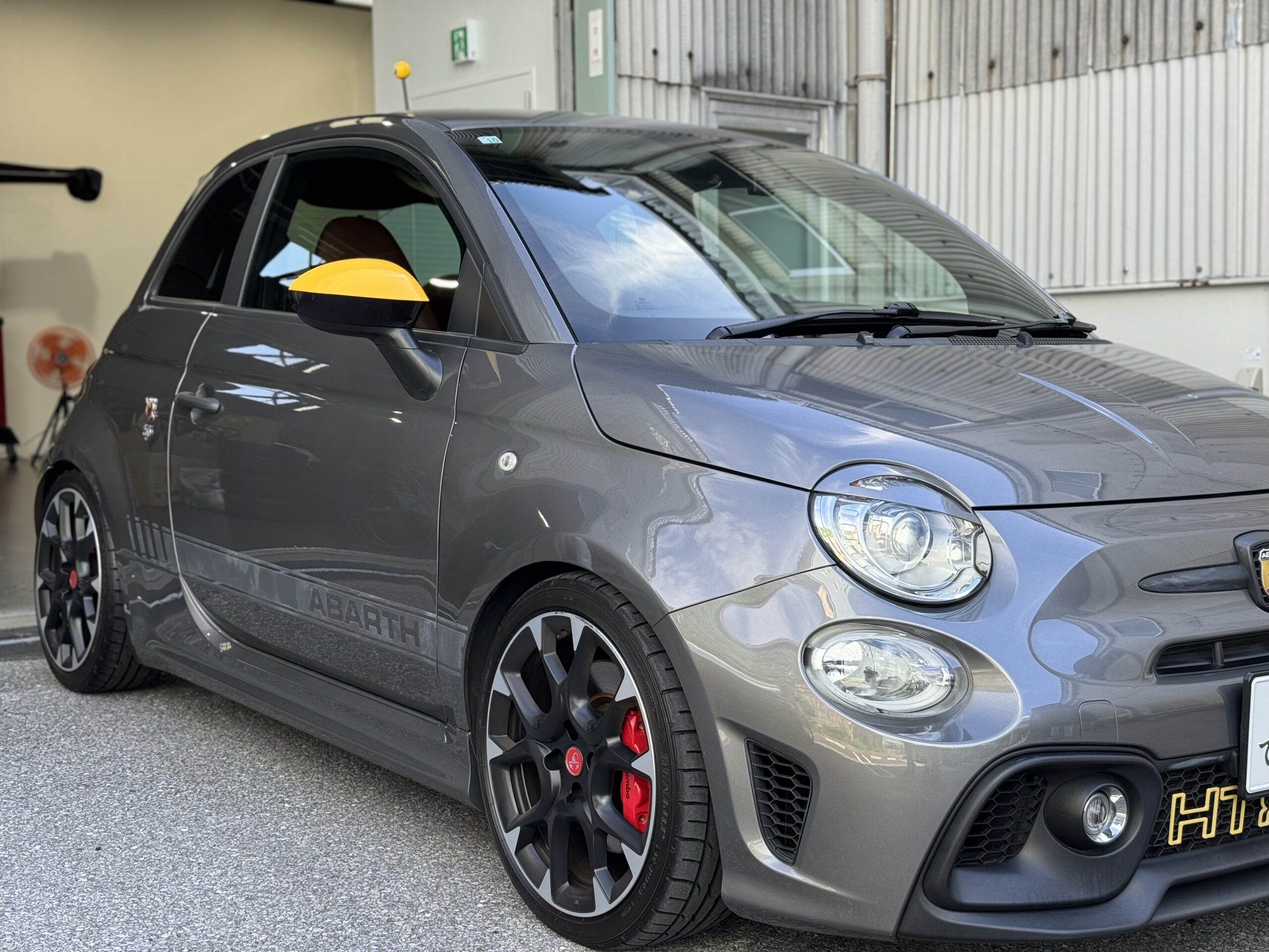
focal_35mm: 48
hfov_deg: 39.7
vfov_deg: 30.3
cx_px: 634
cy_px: 476
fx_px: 1760
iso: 64
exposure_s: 1/297
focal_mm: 6.76
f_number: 1.78
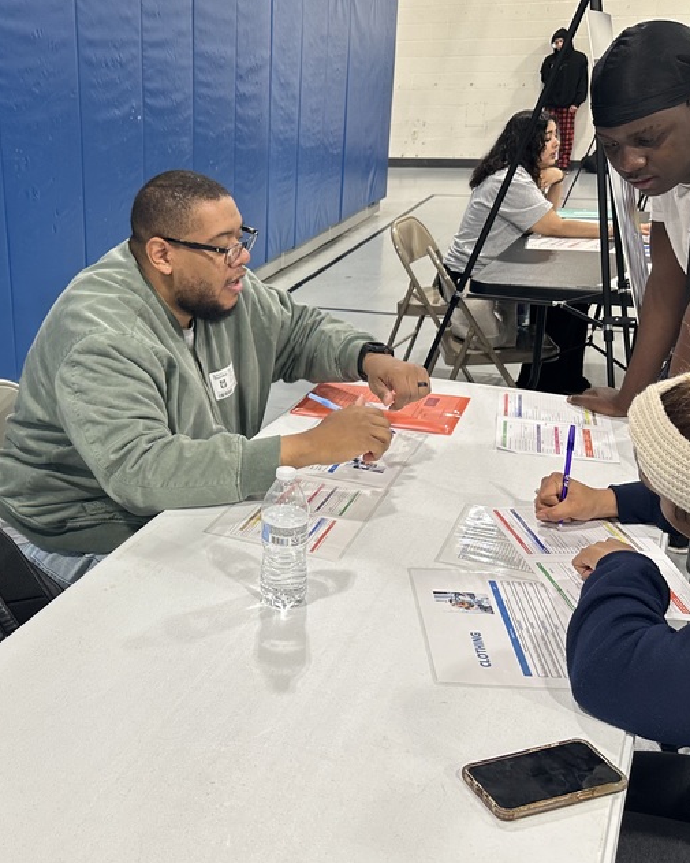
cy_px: 408
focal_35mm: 38
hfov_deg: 37.9
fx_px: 970
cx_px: 150
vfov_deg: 47.9
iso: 125
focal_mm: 6.86
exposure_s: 1/59
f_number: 1.78
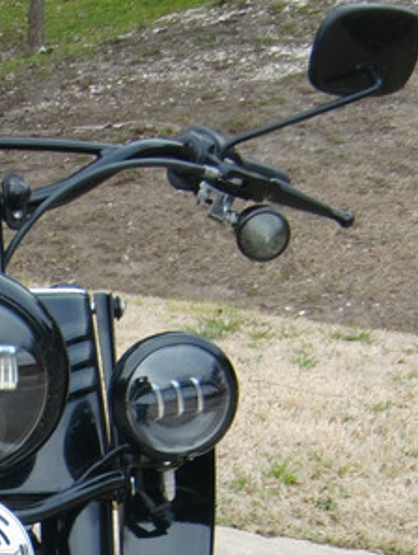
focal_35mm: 102
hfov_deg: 14.1
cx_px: -93
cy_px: 728
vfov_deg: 17.9
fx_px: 1640
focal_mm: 6.66
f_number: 3.9
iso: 64
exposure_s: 1/125
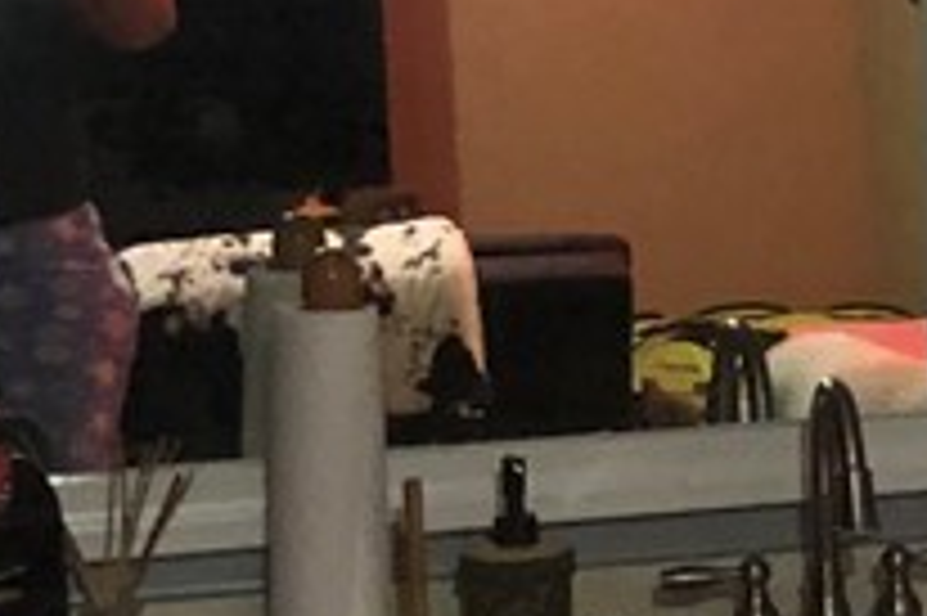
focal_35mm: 145
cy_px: 387
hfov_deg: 12.7
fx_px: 3731
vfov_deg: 9.4
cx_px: 1768
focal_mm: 3.99
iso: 160
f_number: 1.8
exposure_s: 1/4
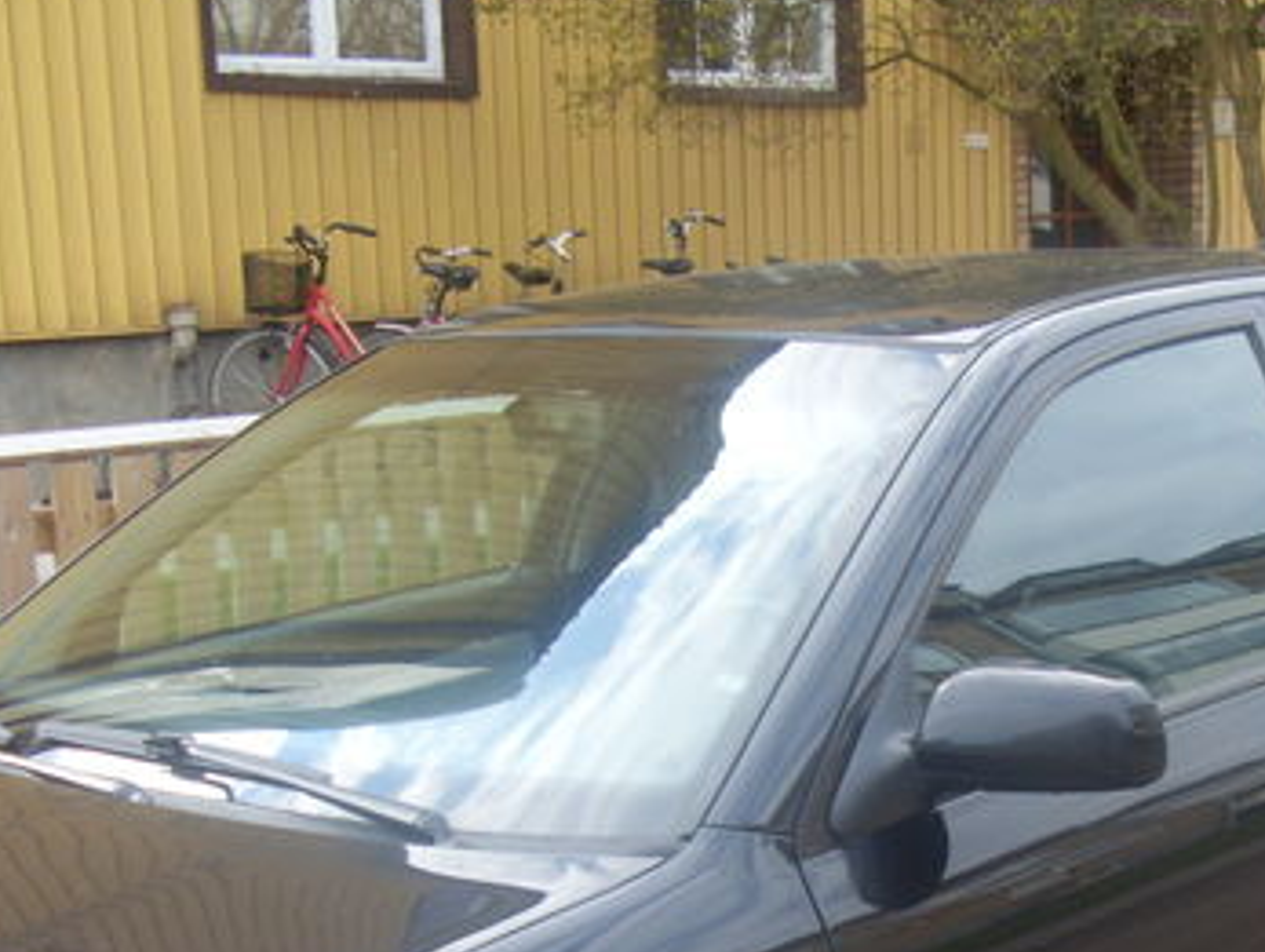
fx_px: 2561
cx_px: 1134
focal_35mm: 70
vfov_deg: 20.6
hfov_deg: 26.8
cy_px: 850
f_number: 3
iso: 80
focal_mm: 6.3
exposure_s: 1/180
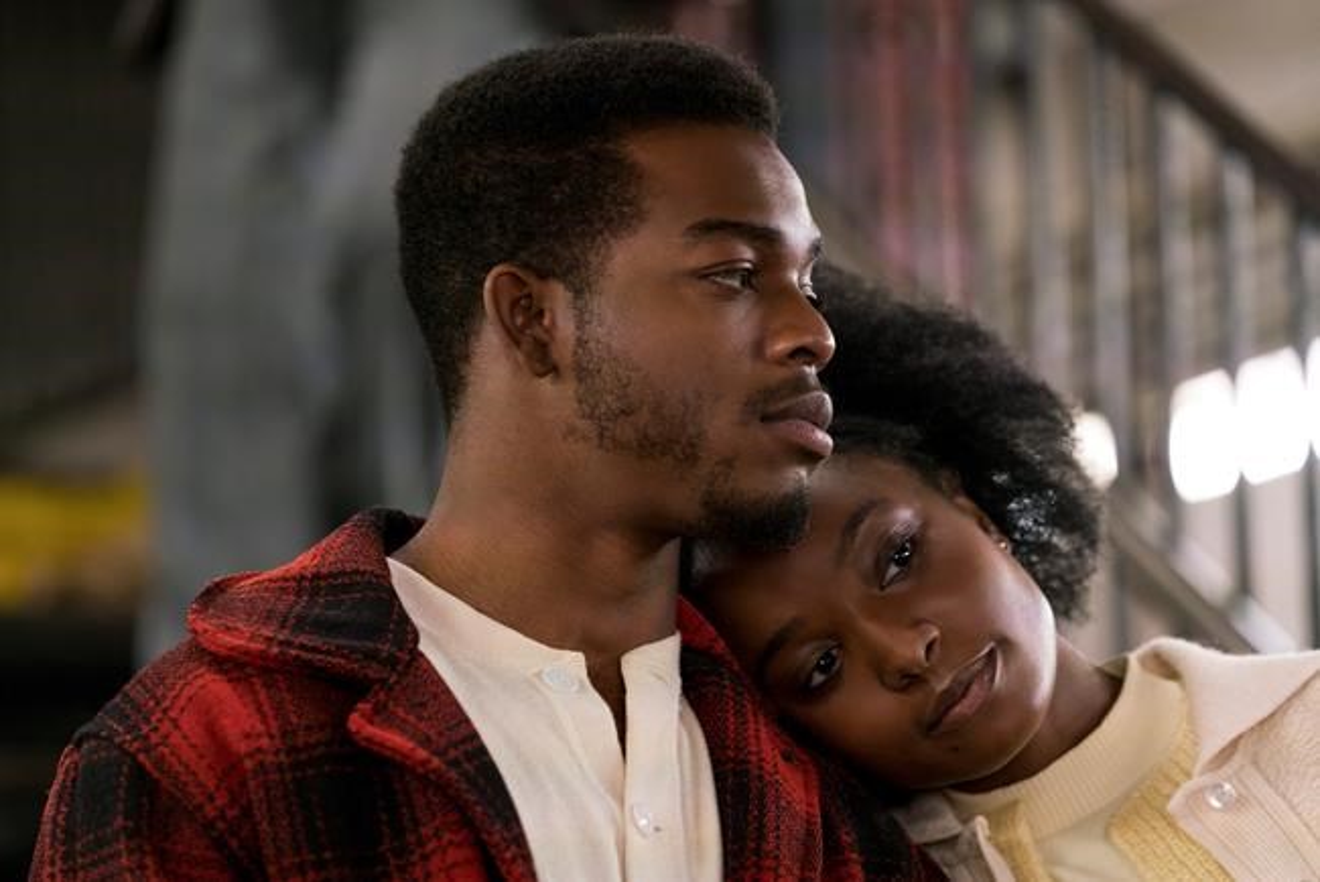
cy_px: 441
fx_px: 7336
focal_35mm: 200
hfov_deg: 10.3
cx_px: 660
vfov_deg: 6.9
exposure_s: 1/80
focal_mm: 200
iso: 2000
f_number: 3.2
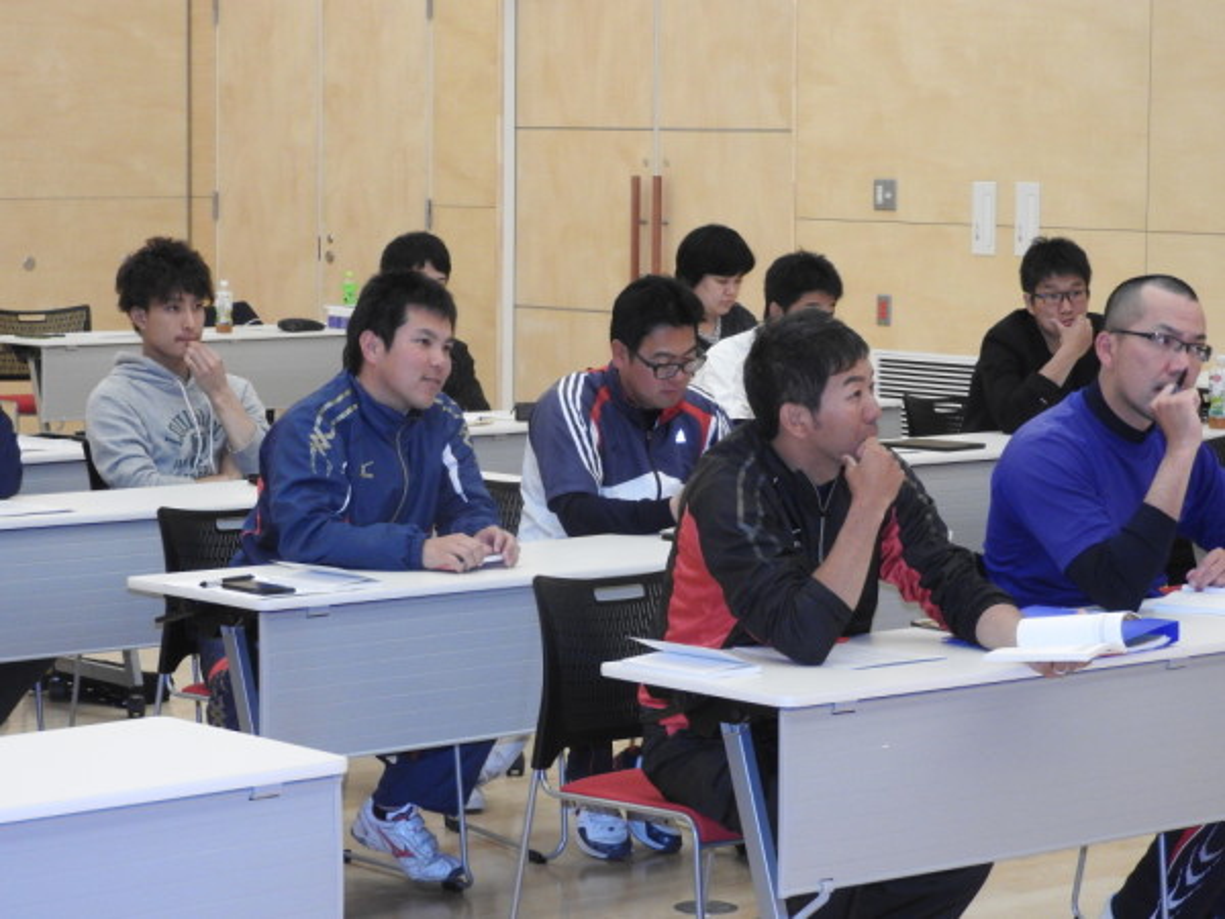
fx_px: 3716
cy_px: 460
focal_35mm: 105
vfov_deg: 14.1
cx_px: 612
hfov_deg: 18.7
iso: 450
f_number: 4.8
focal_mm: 18.8
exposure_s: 1/60
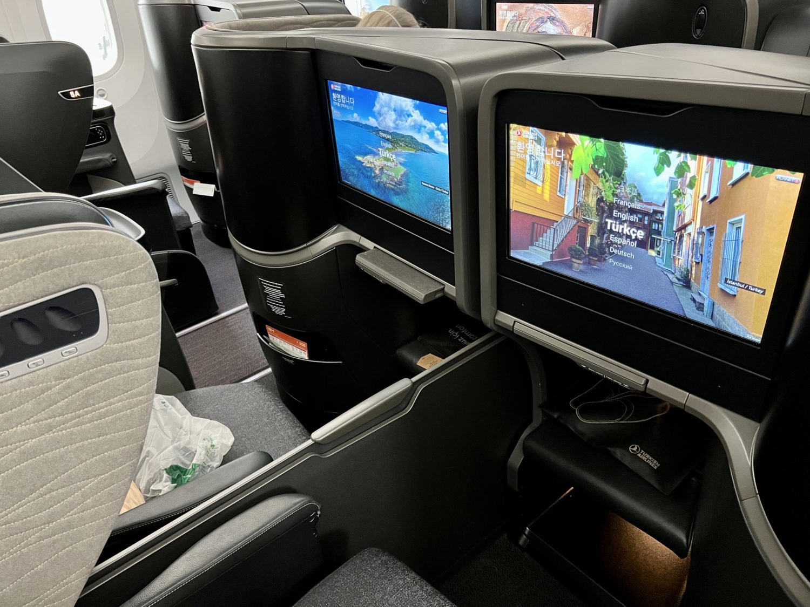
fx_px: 608
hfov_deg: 67.3
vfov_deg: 53.1
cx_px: 405
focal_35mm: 26
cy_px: 304
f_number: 1.5
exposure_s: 1/36
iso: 500
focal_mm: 5.7
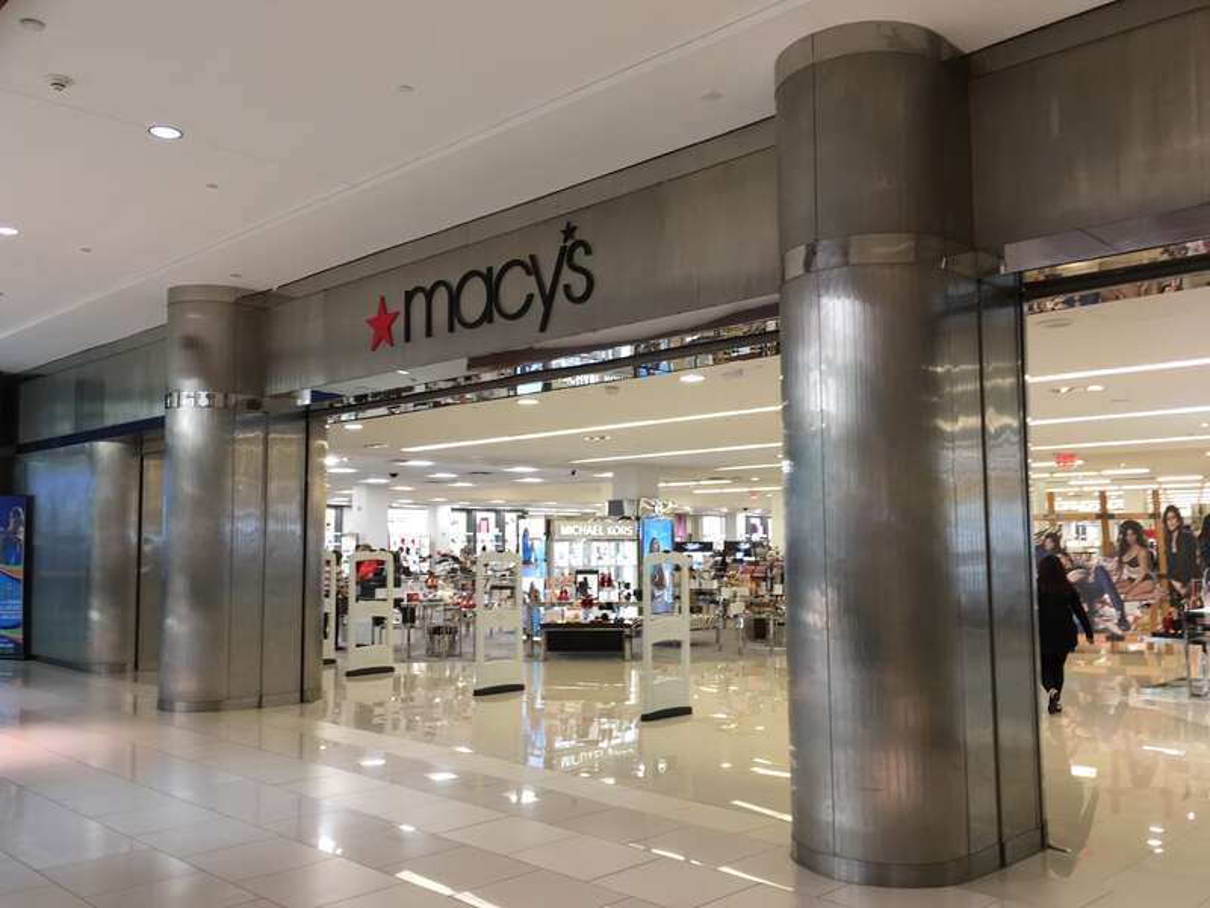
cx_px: 605
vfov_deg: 48.2
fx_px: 1014
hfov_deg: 61.7
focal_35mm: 29
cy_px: 454
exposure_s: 1/30
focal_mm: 4.15
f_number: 2.2
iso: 40
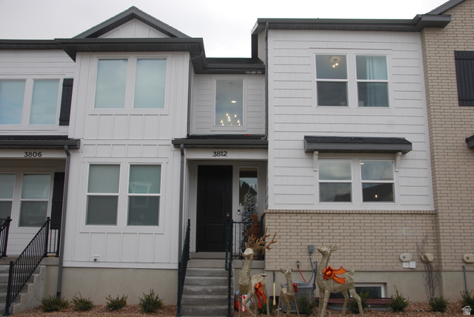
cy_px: 158
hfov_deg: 55.1
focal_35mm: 34
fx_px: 455
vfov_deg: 38.4
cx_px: 237
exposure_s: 1/160
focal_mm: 23
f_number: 6.3
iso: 100
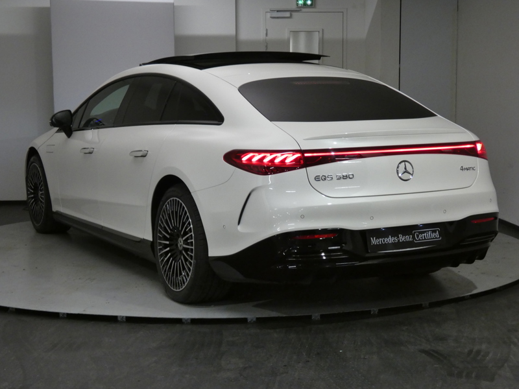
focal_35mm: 61
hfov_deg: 31.7
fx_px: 915
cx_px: 260
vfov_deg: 24.0
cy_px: 194
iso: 400
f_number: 4.1
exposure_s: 1/80
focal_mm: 10.8
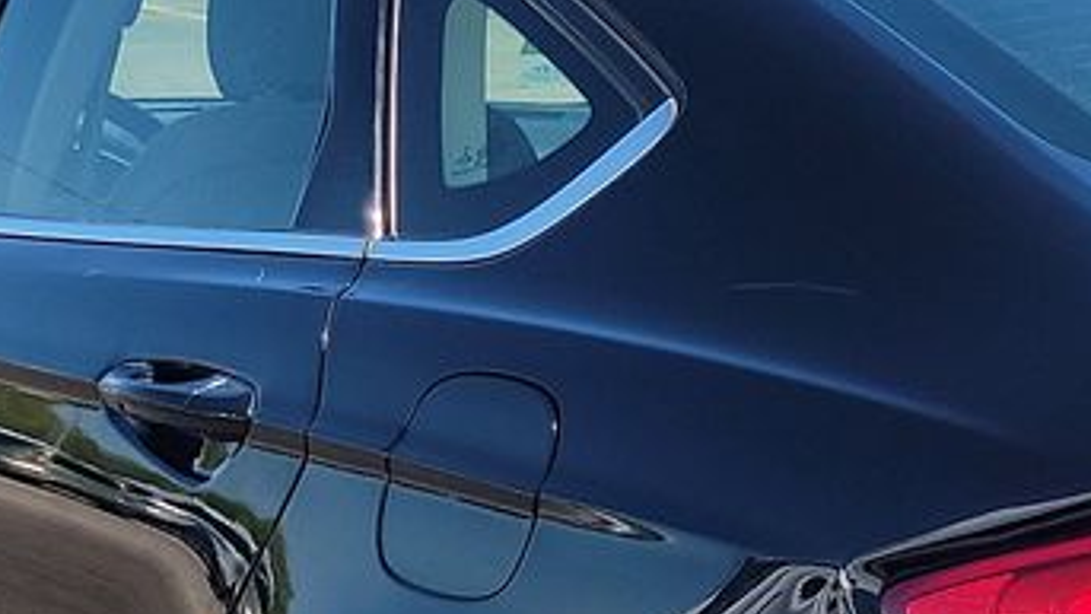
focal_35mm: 122
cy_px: 786
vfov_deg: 9.8
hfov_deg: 17.3
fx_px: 3530
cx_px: 999
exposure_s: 1/423
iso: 50
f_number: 1.8
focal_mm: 6.7
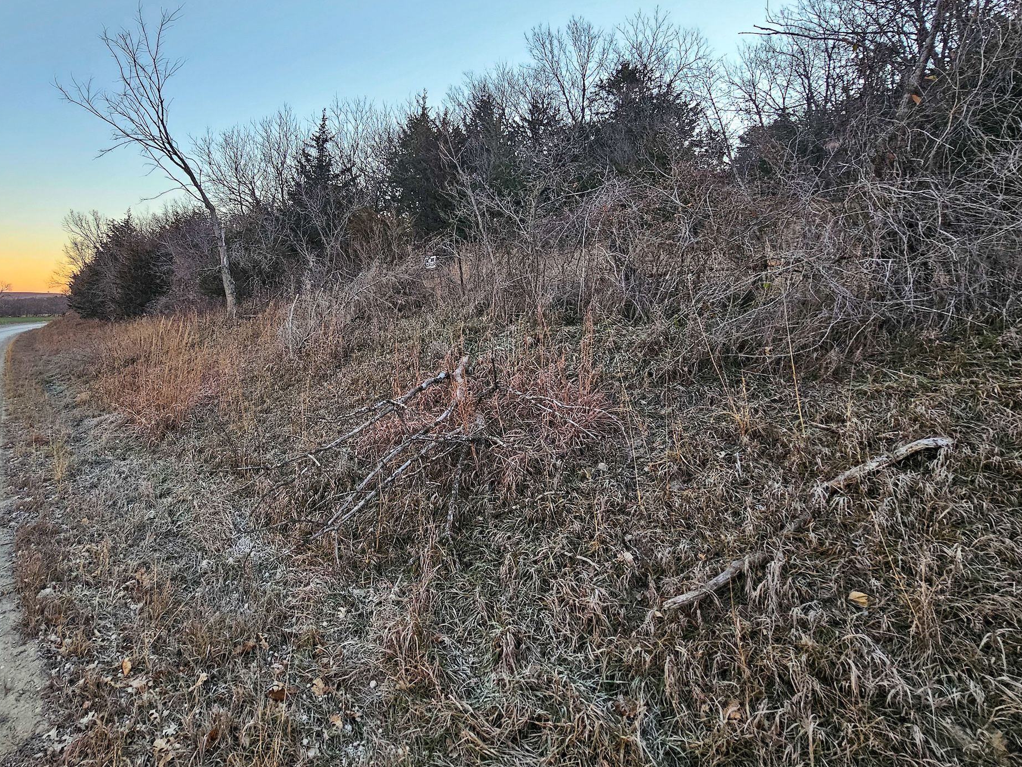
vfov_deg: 69.6
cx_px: 399
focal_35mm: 18
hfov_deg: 86.4
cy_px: 255
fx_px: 531
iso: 100
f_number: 2.2
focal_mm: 2.2
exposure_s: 1/60
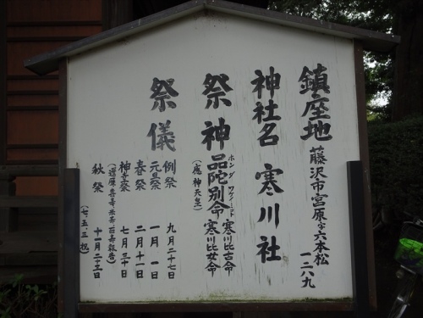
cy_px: 159
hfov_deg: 55.4
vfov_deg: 42.9
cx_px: 212
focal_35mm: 33
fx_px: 403
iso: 80
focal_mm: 5.61
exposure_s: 1/160
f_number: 4
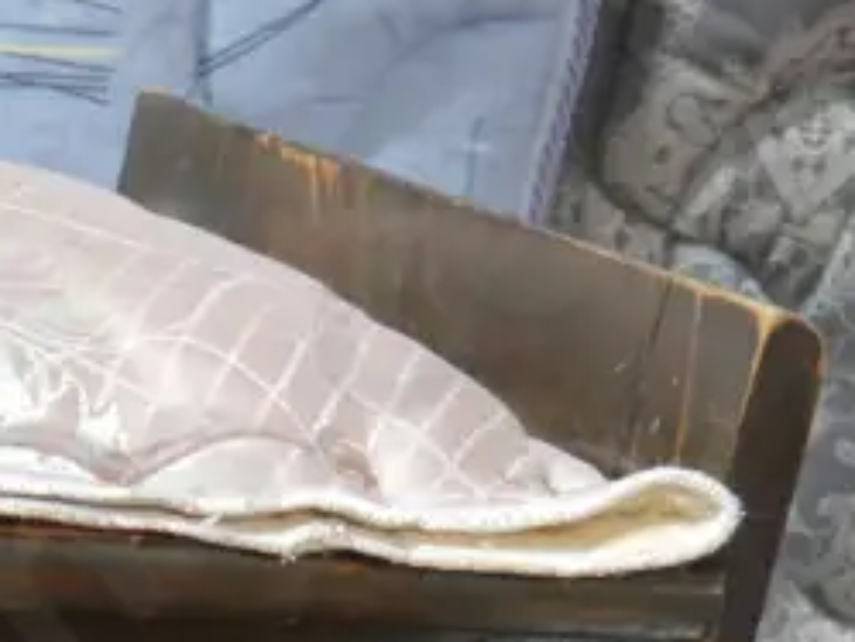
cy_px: 994
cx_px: -488
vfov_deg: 9.7
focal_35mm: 148
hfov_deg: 12.6
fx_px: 3657
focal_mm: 18
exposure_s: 1/60
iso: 1250
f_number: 4
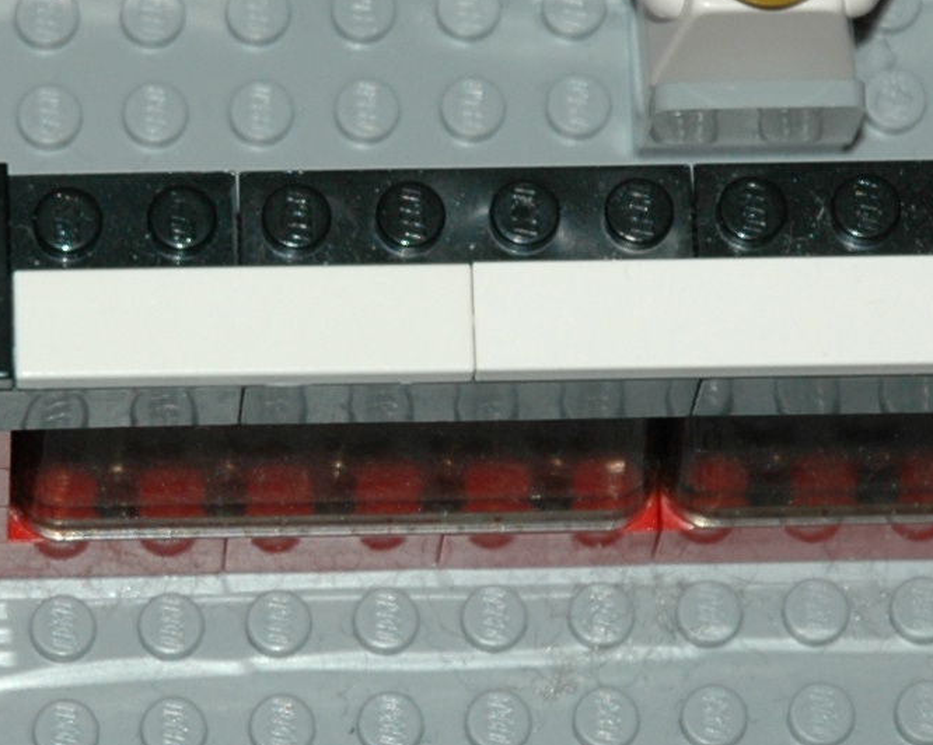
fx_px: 9825
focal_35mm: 356
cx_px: 275
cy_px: 161
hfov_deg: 5.4
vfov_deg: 4.3
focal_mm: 56
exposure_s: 1/60
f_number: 4.5
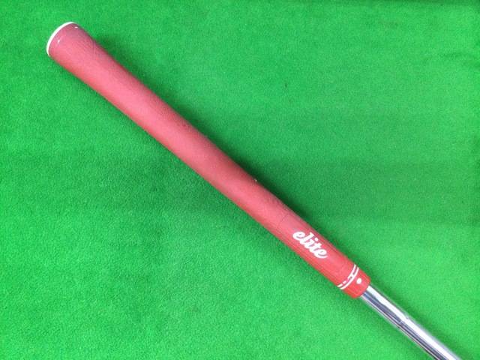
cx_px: 240
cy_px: 180
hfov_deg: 58.4
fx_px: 430
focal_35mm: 31
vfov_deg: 45.4
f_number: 2.4
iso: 200
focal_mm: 3.3
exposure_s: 1/30
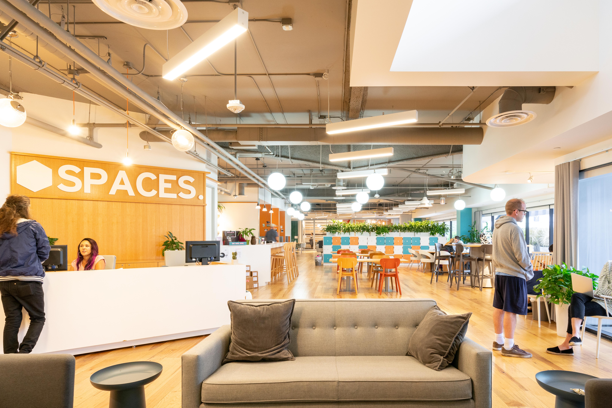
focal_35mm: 22
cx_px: 342
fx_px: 374
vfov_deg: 56.9
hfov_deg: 78.3
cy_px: 238
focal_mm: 18
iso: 800
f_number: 10
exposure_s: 1/5
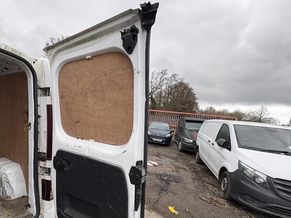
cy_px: 133
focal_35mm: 19
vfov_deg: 67.9
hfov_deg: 82.3
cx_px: 102
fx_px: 160
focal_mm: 2.22
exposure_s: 1/120
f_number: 2.2
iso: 64
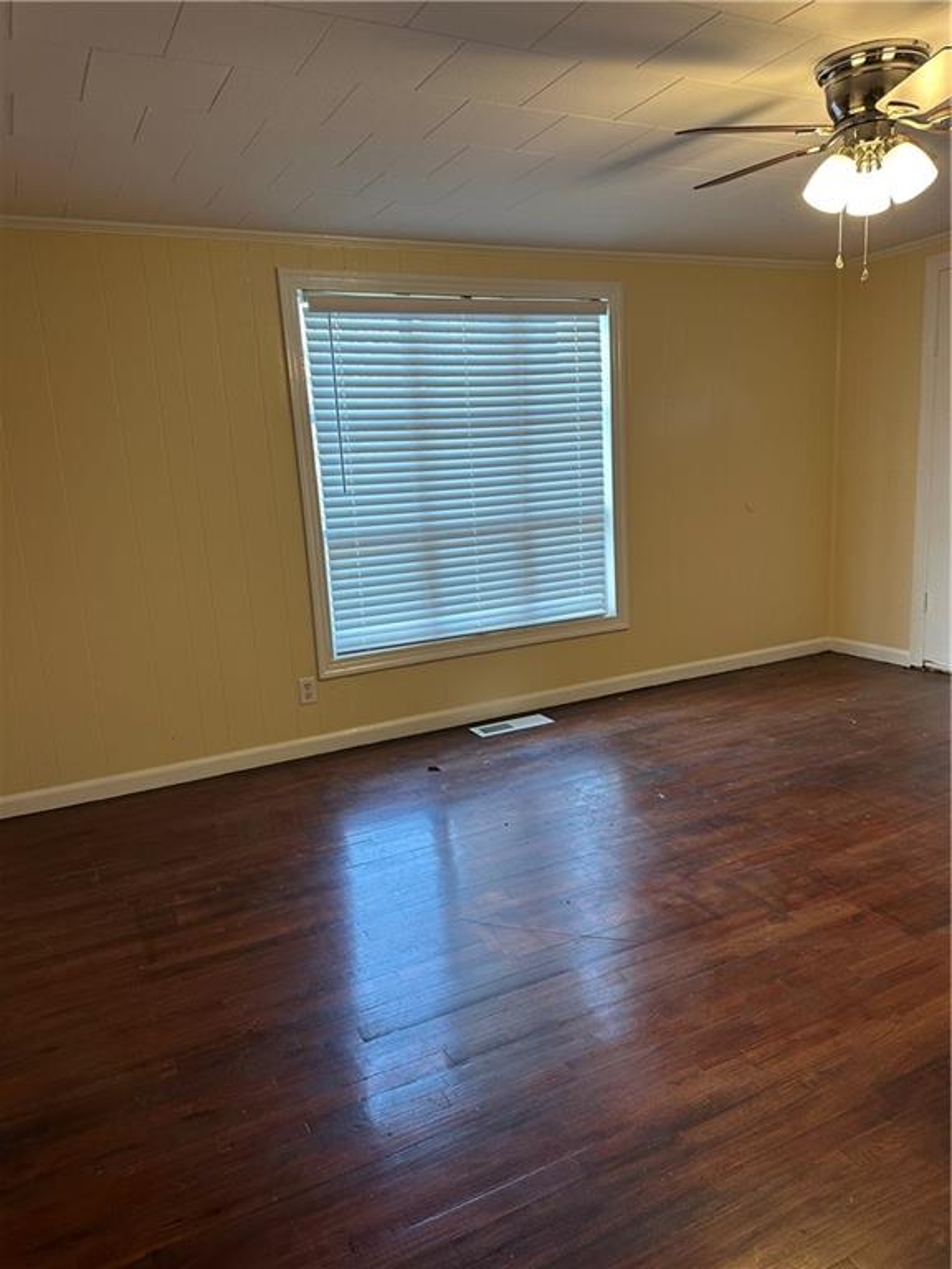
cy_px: 634
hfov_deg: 56.8
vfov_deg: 71.6
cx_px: 476
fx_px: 880
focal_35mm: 24
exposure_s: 1/60
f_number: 1.78
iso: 125
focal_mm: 6.86
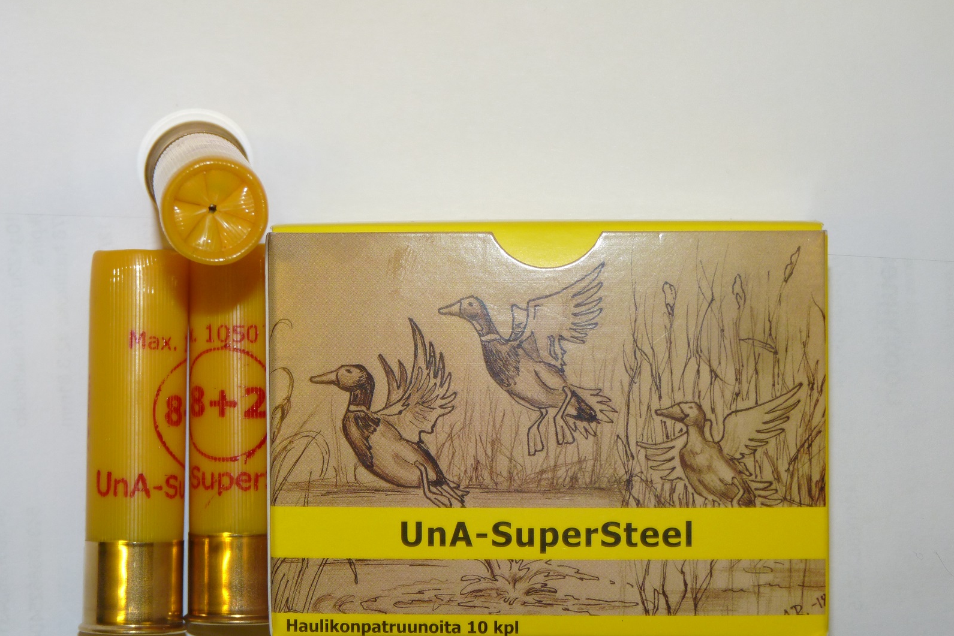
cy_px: 348
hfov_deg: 22.4
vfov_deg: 15.0
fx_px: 2412
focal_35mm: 91
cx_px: 479
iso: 100
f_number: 3.4
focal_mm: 15.5
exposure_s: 1/10
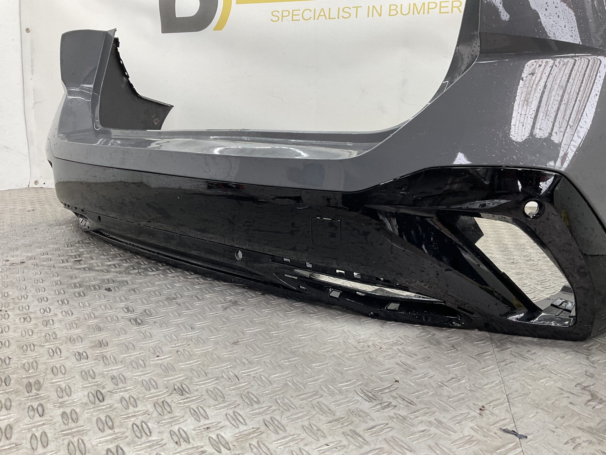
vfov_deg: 48.2
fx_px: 508
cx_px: 303
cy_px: 228
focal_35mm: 29
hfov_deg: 61.7
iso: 32
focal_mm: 3
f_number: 1.8
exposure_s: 1/120
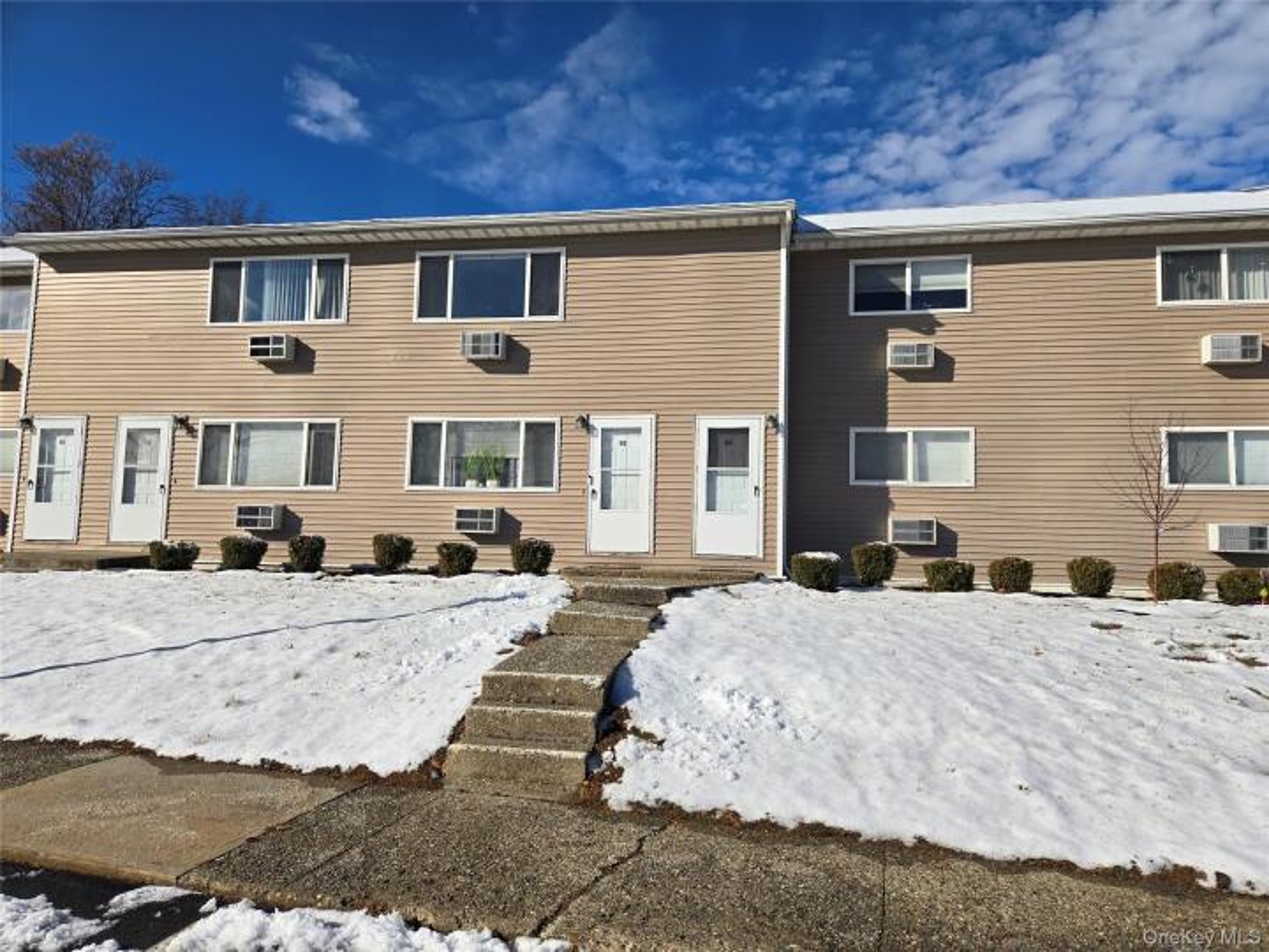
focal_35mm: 23
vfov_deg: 58.9
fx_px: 843
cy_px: 476
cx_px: 634
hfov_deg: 73.9
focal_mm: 5.4
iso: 25
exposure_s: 1/3092
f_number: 1.8
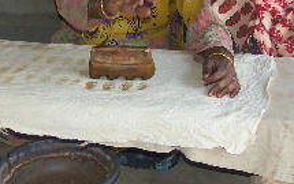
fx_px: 674
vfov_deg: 15.5
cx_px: 79
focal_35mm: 84
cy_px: 42
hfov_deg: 24.4
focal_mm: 8.32
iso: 200
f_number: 2.8
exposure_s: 1/200
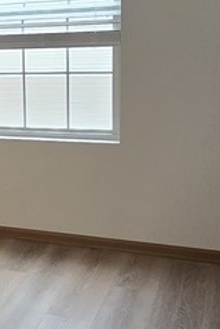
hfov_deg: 19.8
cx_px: -94
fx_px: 558
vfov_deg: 32.8
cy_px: 140
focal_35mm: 61
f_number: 2.2
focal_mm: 2.2
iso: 125
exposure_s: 1/60
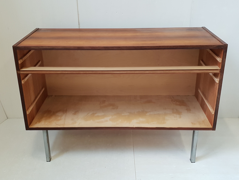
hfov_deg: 67.3
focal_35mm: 26
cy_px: 90
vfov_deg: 53.1
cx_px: 120
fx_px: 180
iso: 200
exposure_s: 1/50
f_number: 2.4
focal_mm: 4.3
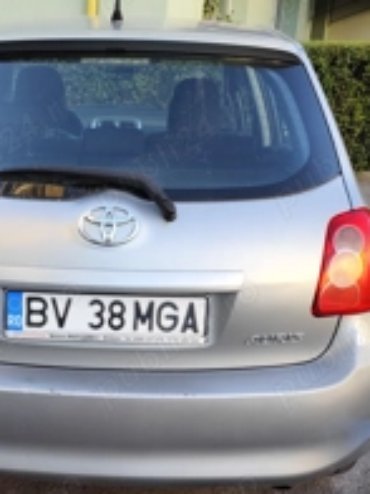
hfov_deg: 30.3
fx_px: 670
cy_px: 383
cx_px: 88
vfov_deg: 39.1
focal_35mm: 47
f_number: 1.65
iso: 100
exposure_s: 1/100
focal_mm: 6.19
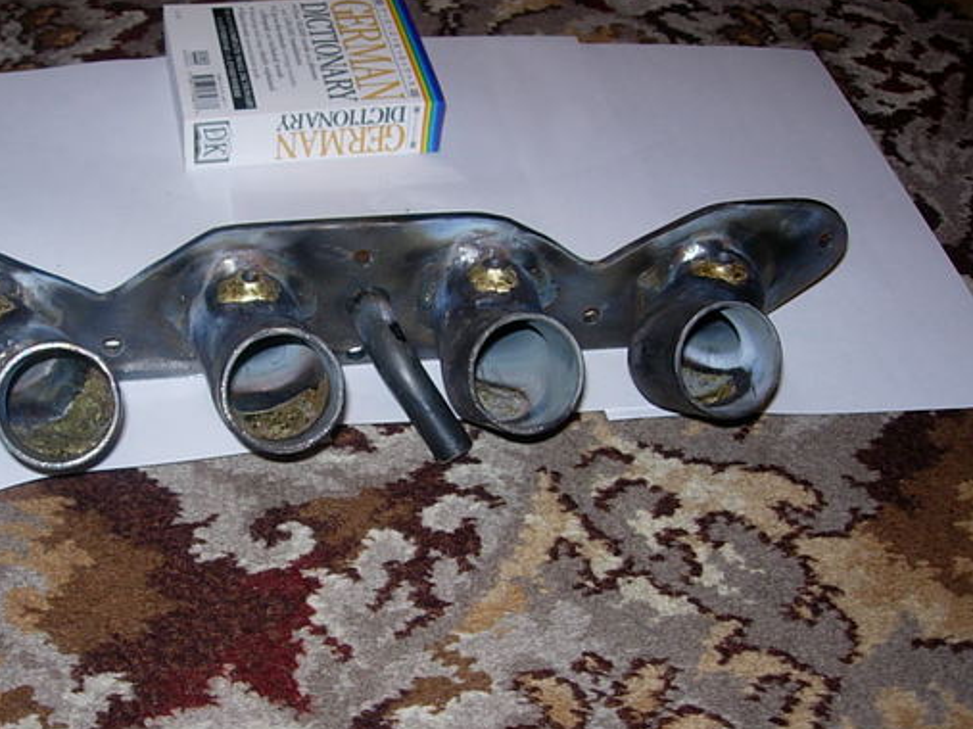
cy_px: 434
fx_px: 1349
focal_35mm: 48
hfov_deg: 39.4
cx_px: 361
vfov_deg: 30.2
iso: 79
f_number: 2.8
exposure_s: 1/64
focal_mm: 7.8
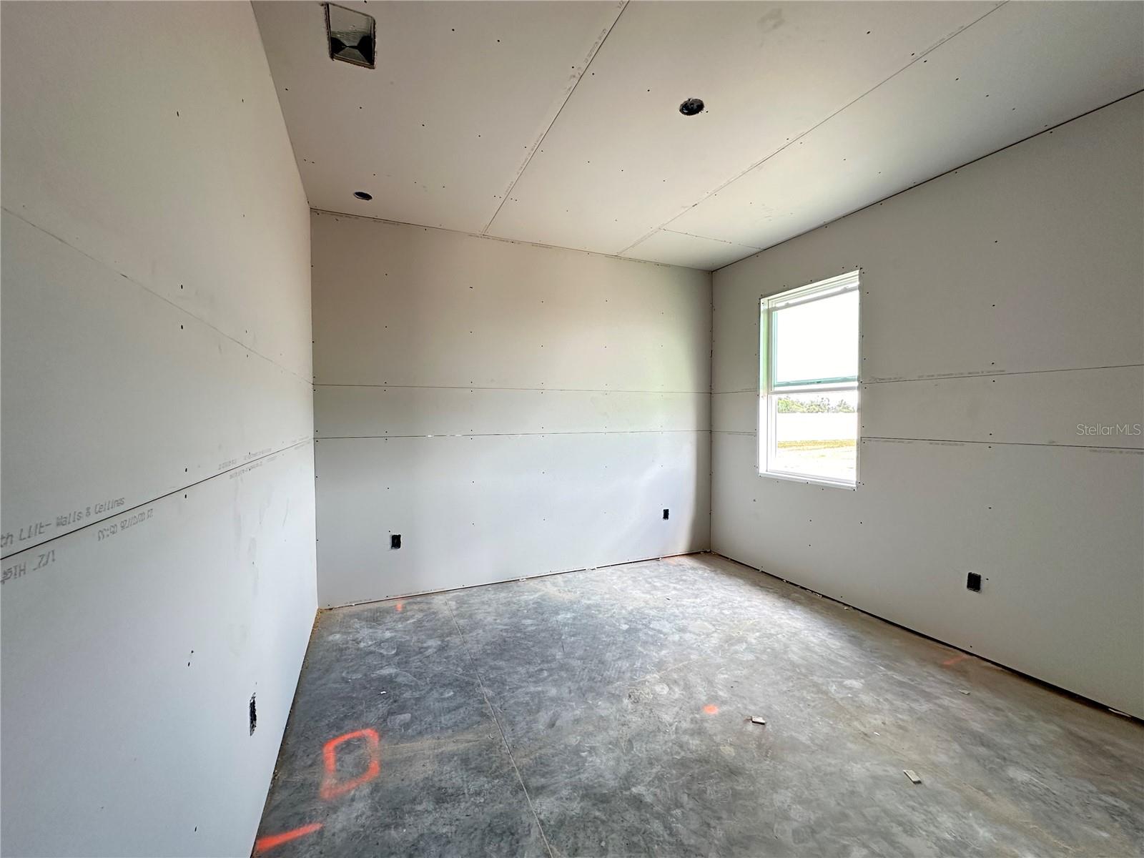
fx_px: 463
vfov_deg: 85.7
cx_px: 572
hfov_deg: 102.1
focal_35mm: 14
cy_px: 429
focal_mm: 2.22
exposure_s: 1/99
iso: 160
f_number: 2.2
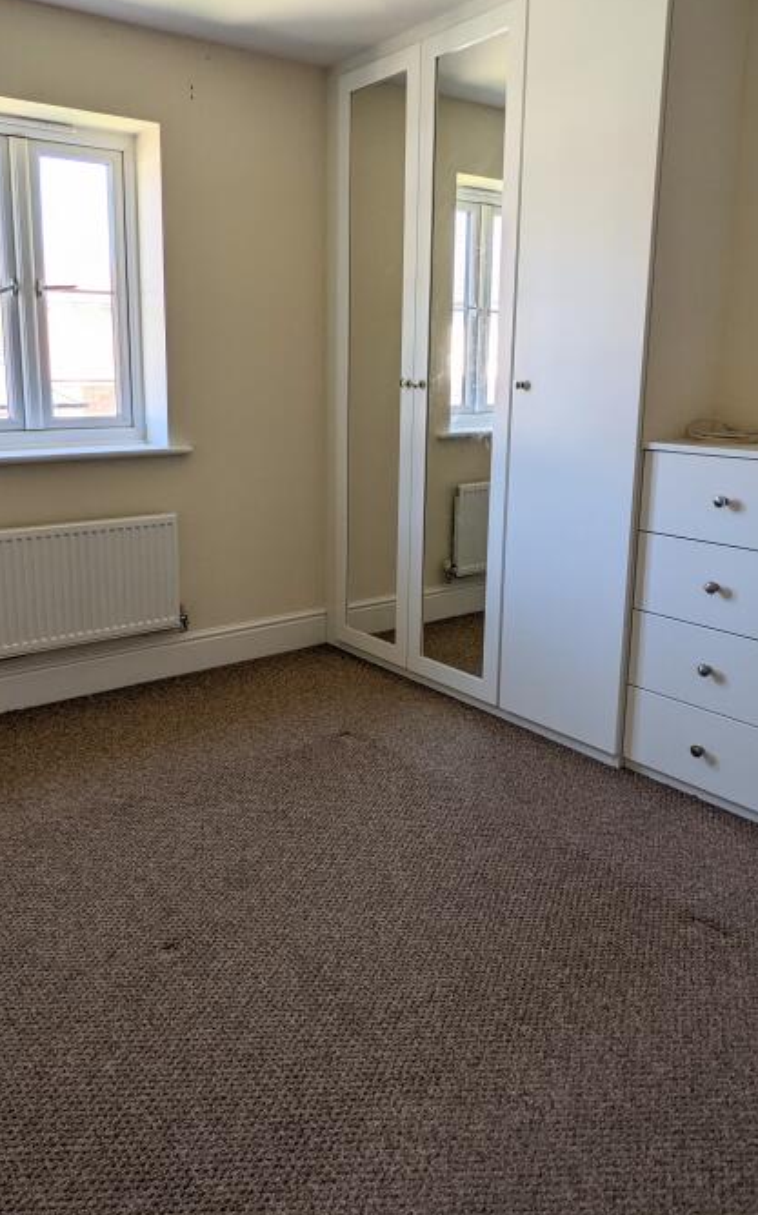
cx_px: 313
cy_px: 540
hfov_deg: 47.4
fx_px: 860
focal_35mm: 26
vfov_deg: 70.2
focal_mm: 2.22
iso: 39
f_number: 2.2
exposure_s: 1/46.6
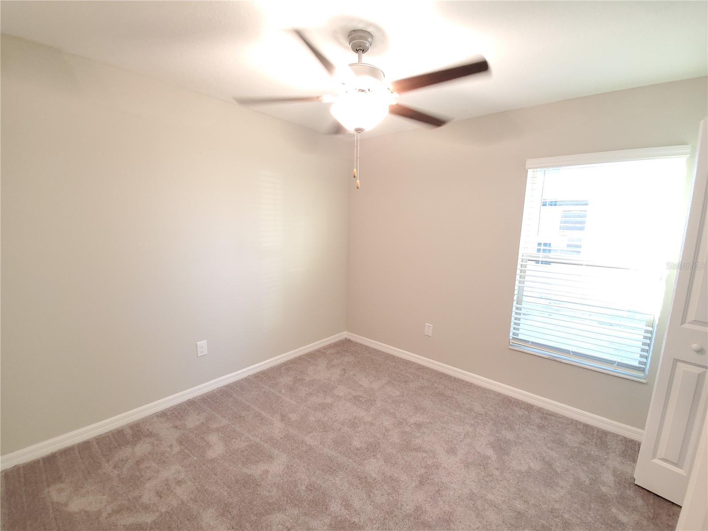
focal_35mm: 13
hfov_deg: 106.2
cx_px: 354
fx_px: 266
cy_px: 266
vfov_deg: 89.9
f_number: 2.2
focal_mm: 1.8
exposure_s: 1/30
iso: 500
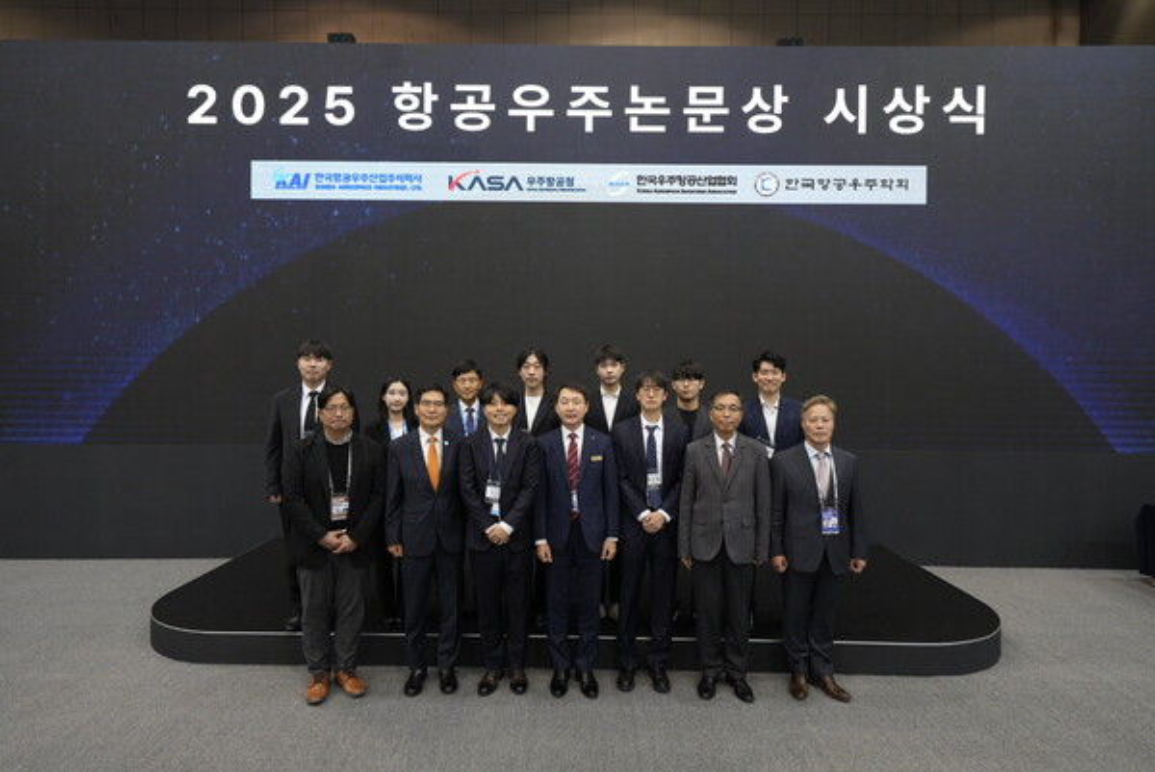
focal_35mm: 20
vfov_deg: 62.0
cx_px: 578
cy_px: 386
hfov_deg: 83.9
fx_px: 642
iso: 2000
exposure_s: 1/200
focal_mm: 20
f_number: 4
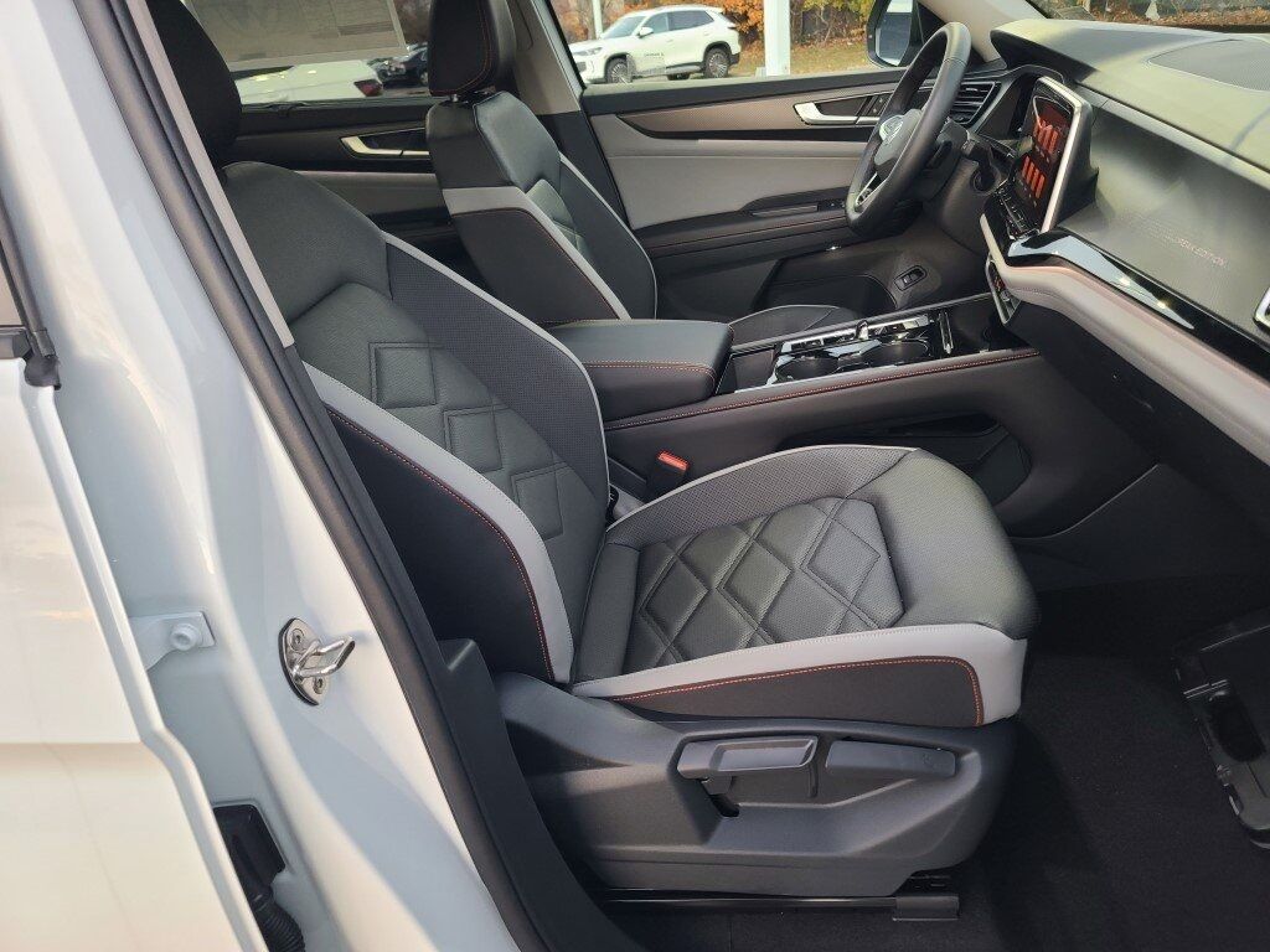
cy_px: 476
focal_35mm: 25
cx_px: 635
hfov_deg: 69.4
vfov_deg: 54.9
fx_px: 917
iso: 320
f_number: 1.8
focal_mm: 7
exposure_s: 1/40
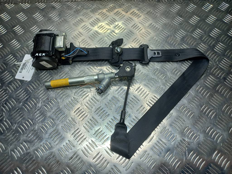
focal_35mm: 25
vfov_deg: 54.9
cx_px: 116
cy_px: 87
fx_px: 168
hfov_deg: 69.4
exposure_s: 1/100
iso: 25
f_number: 1.8
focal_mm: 4.6
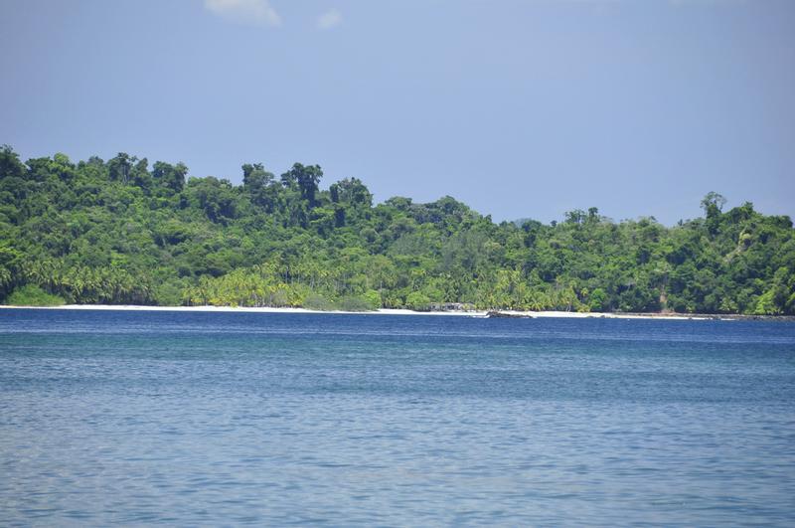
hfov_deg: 8.1
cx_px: 398
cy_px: 264
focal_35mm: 255
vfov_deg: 5.4
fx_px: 5623
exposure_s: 1/640
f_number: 5.6
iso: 400
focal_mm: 170
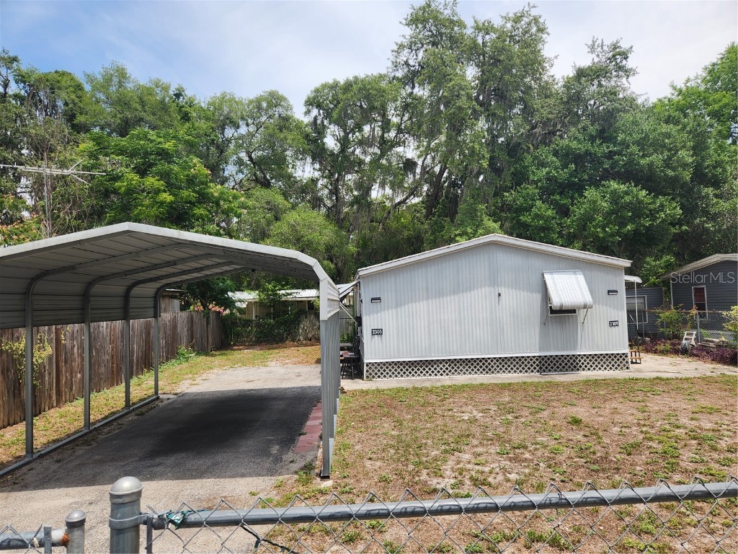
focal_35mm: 23
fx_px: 490
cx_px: 369
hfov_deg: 73.9
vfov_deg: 58.9
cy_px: 277
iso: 20
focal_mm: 5.4
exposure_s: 1/1358
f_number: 1.8
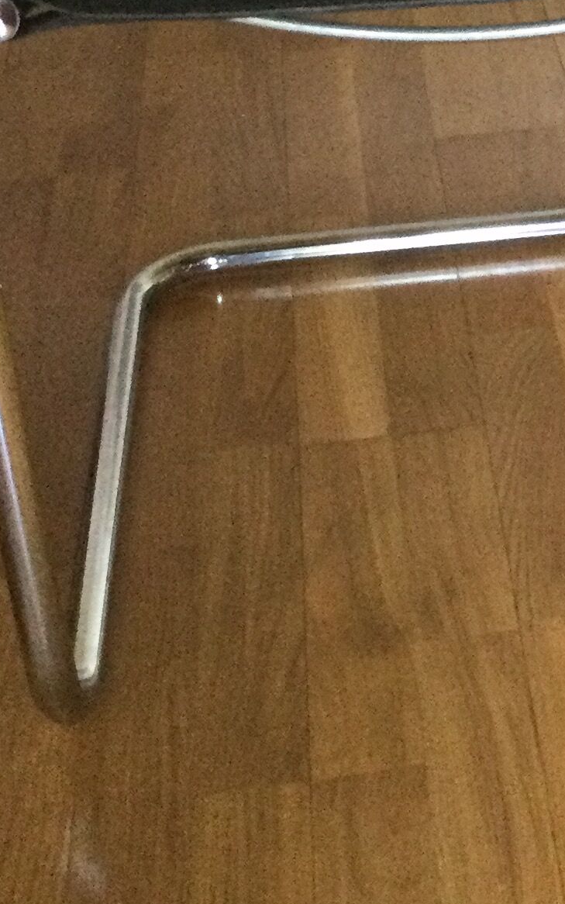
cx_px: 651
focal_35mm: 92
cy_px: 196
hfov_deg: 13.9
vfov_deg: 22.3
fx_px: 2266
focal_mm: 3.3
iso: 200
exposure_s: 1/25
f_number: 2.4
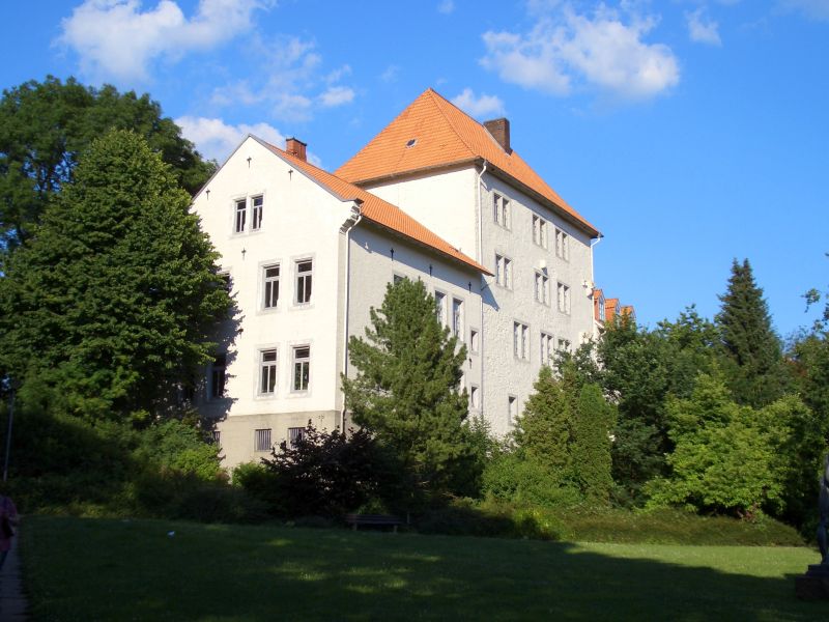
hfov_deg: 45.8
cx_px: 414
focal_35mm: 41
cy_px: 311
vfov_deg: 35.1
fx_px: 982
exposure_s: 1/400
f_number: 4.6
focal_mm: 6.8
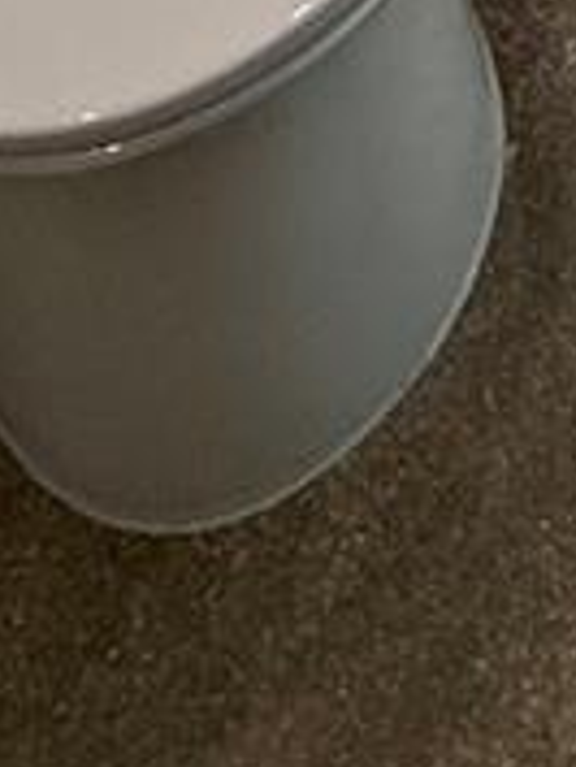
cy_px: -1668
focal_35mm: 95
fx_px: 2105
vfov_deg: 10.8
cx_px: 1169
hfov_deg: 13.3
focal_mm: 2.22
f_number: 2.2
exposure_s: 1/120
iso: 160
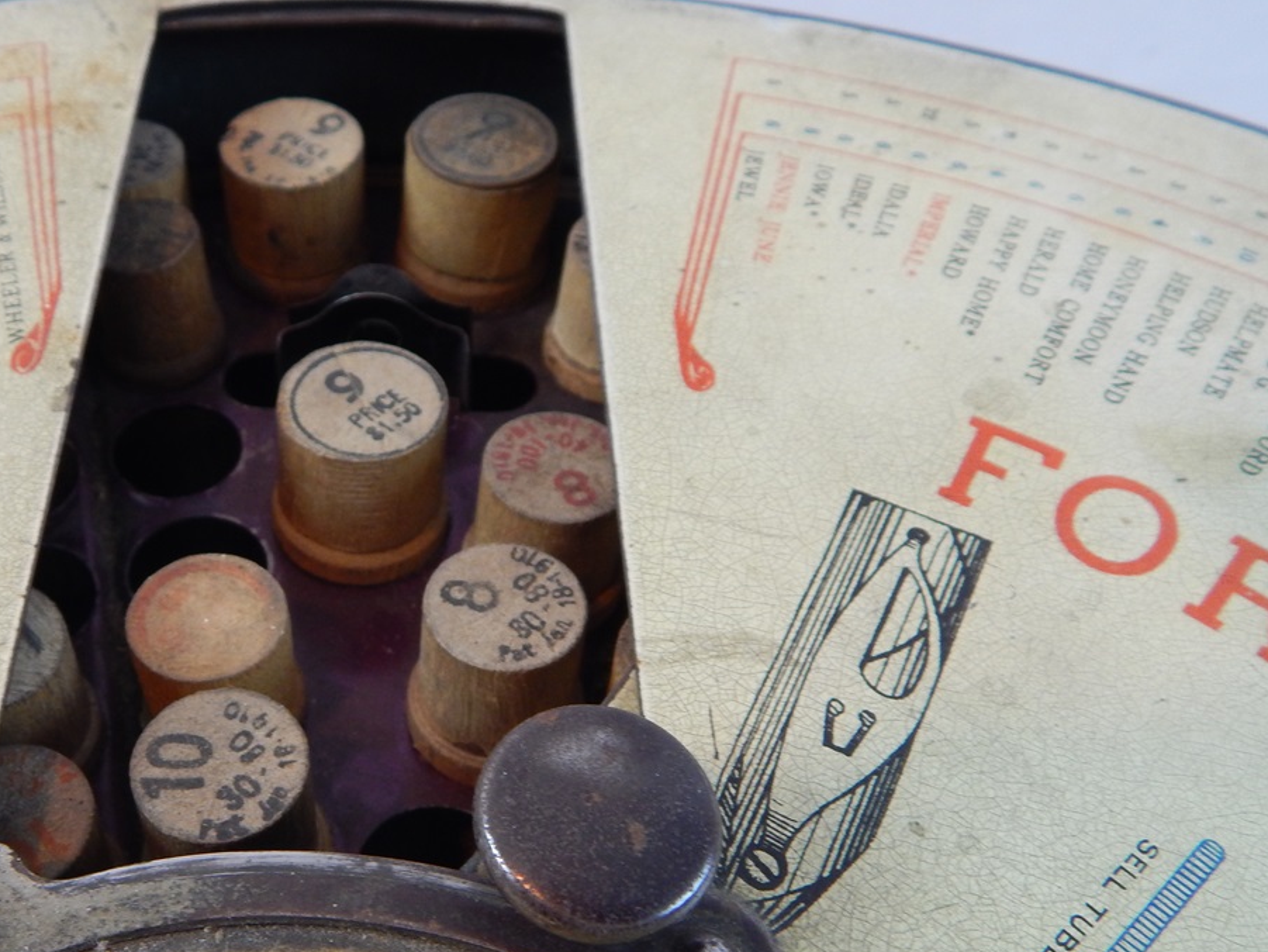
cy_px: 545
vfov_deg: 38.6
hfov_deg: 48.5
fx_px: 1356
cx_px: 340
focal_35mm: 37
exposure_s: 1/30
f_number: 3.1
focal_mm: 4.5
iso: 180
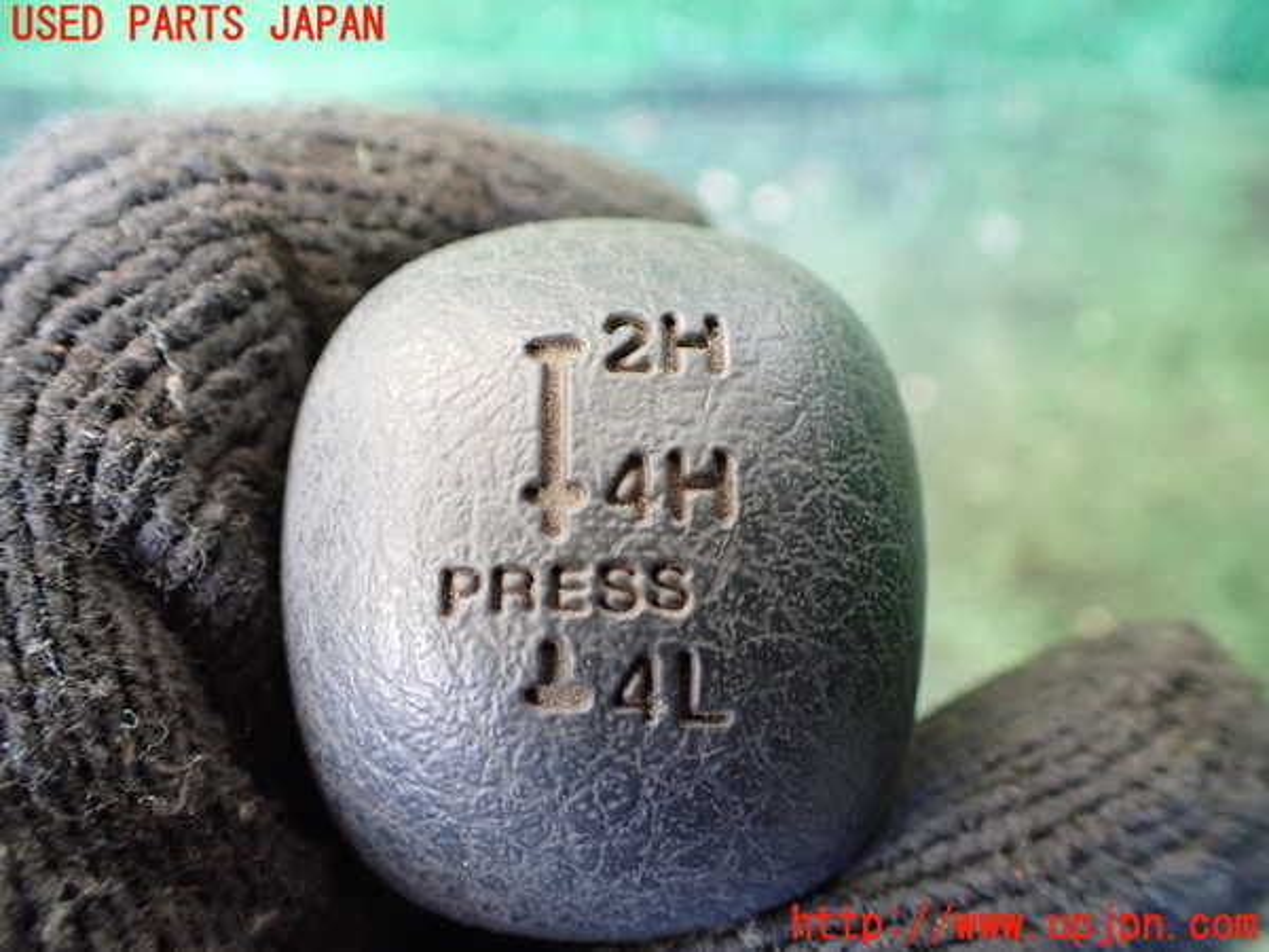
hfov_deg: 60.0
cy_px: 476
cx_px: 634
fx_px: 1100
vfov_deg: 46.8
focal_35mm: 30
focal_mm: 5.4
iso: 800
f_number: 2.3
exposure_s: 1/50
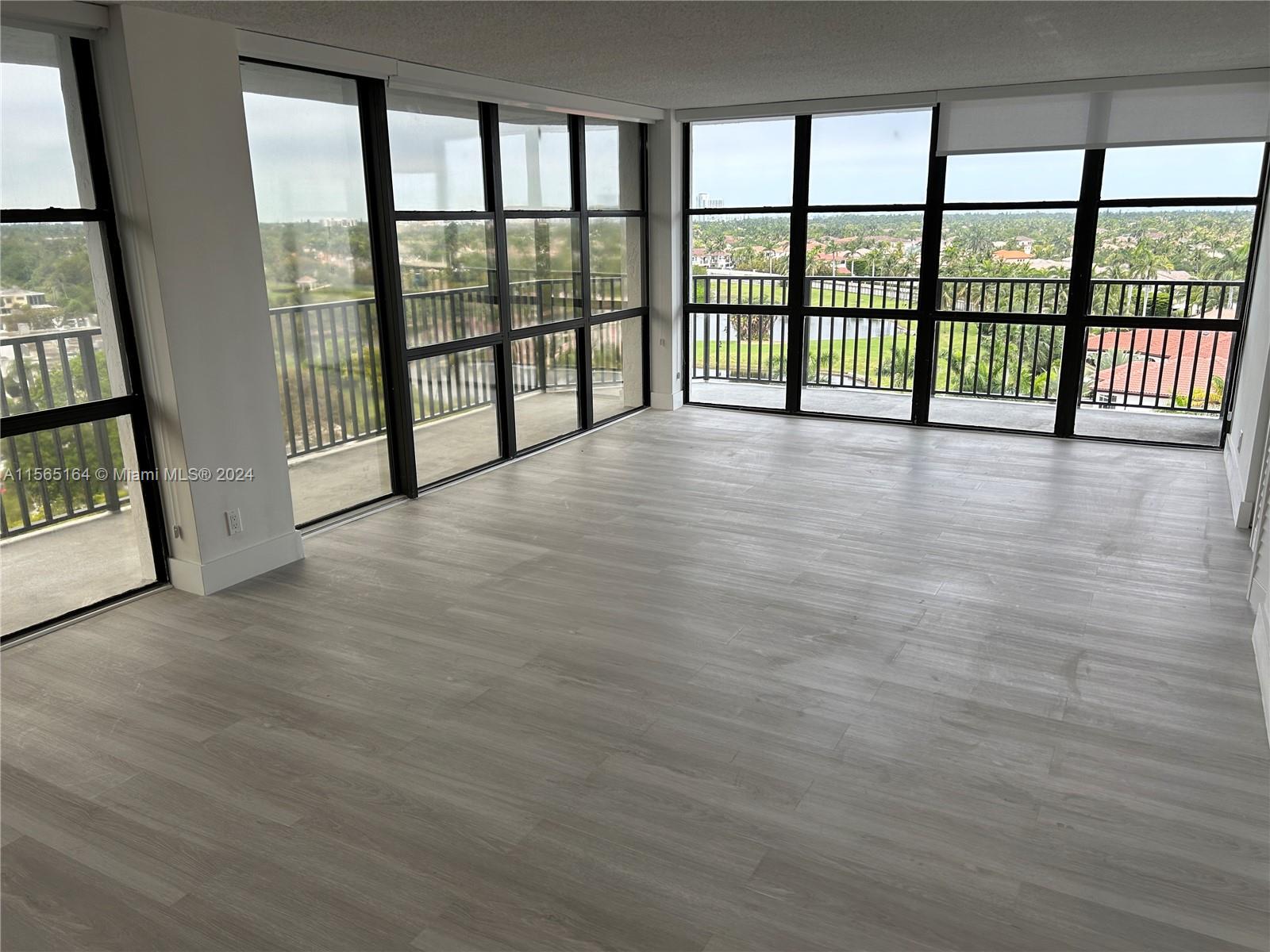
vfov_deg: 53.1
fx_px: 954
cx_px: 635
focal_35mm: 26
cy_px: 476
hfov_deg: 67.3
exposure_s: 1/940
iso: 50
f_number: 1.5
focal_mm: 5.7
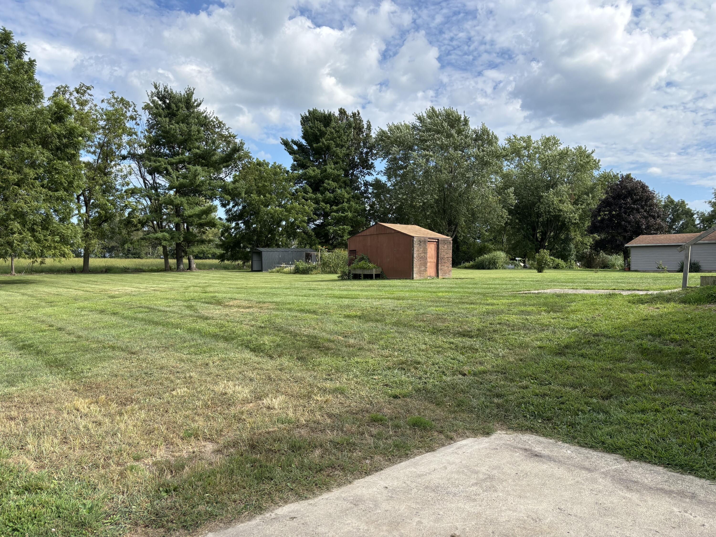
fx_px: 538
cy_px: 268
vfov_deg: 53.1
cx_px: 358
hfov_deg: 67.3
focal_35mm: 26
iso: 50
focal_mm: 5.96
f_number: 1.6
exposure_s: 1/2151
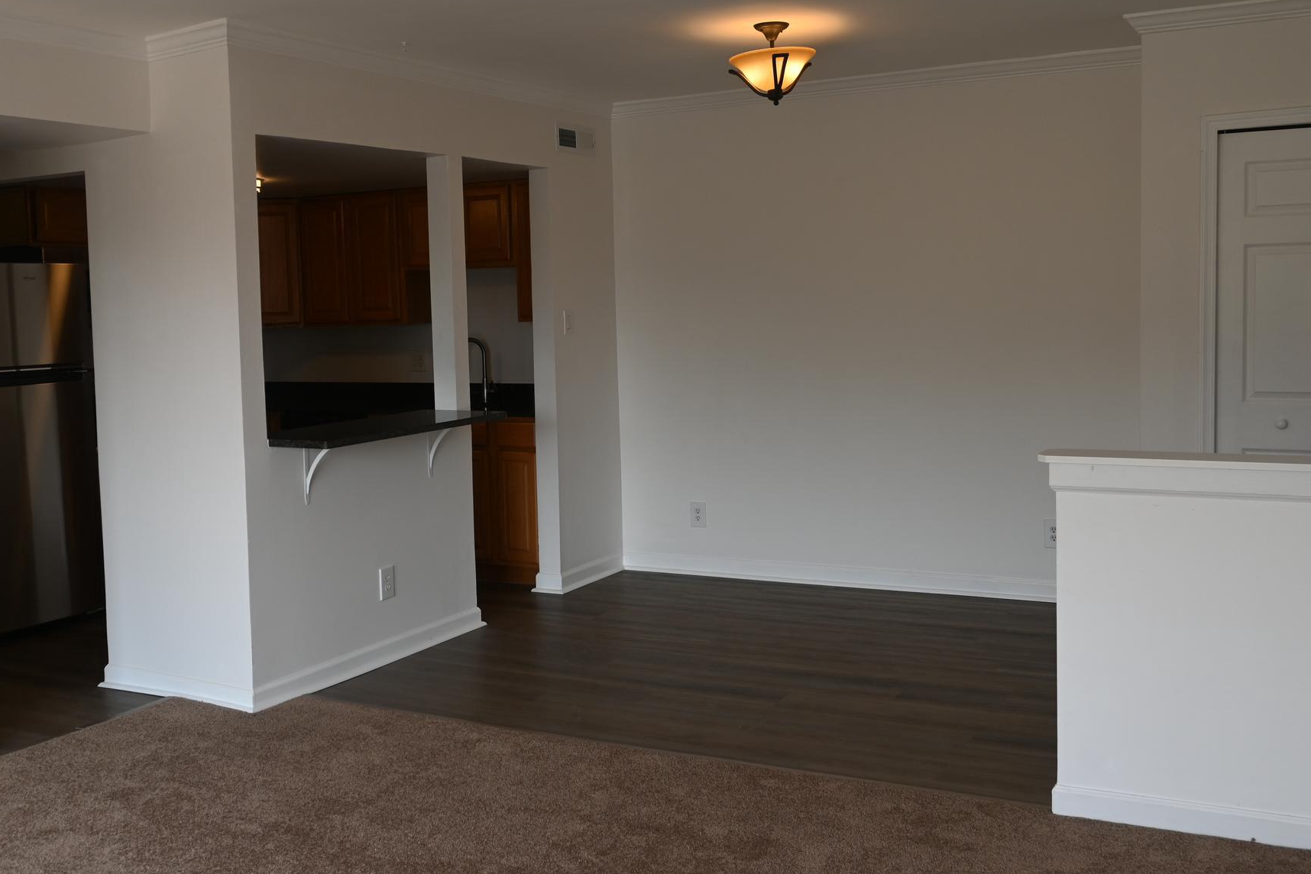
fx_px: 1369
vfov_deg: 35.4
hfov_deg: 51.0
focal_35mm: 38
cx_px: 571
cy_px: 391
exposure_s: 1/100
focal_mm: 21
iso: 100
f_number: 5
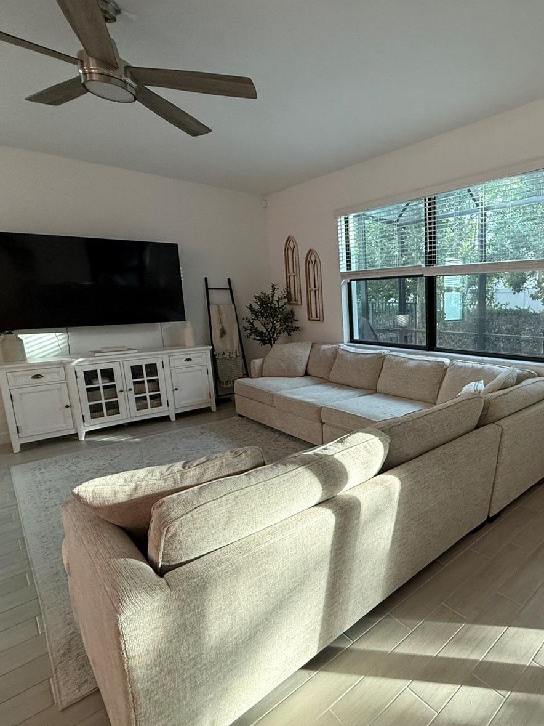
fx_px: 398
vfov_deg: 84.7
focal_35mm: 19
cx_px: 439
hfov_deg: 62.6
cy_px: 366
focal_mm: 2.22
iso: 320
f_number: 2.2
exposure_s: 1/60
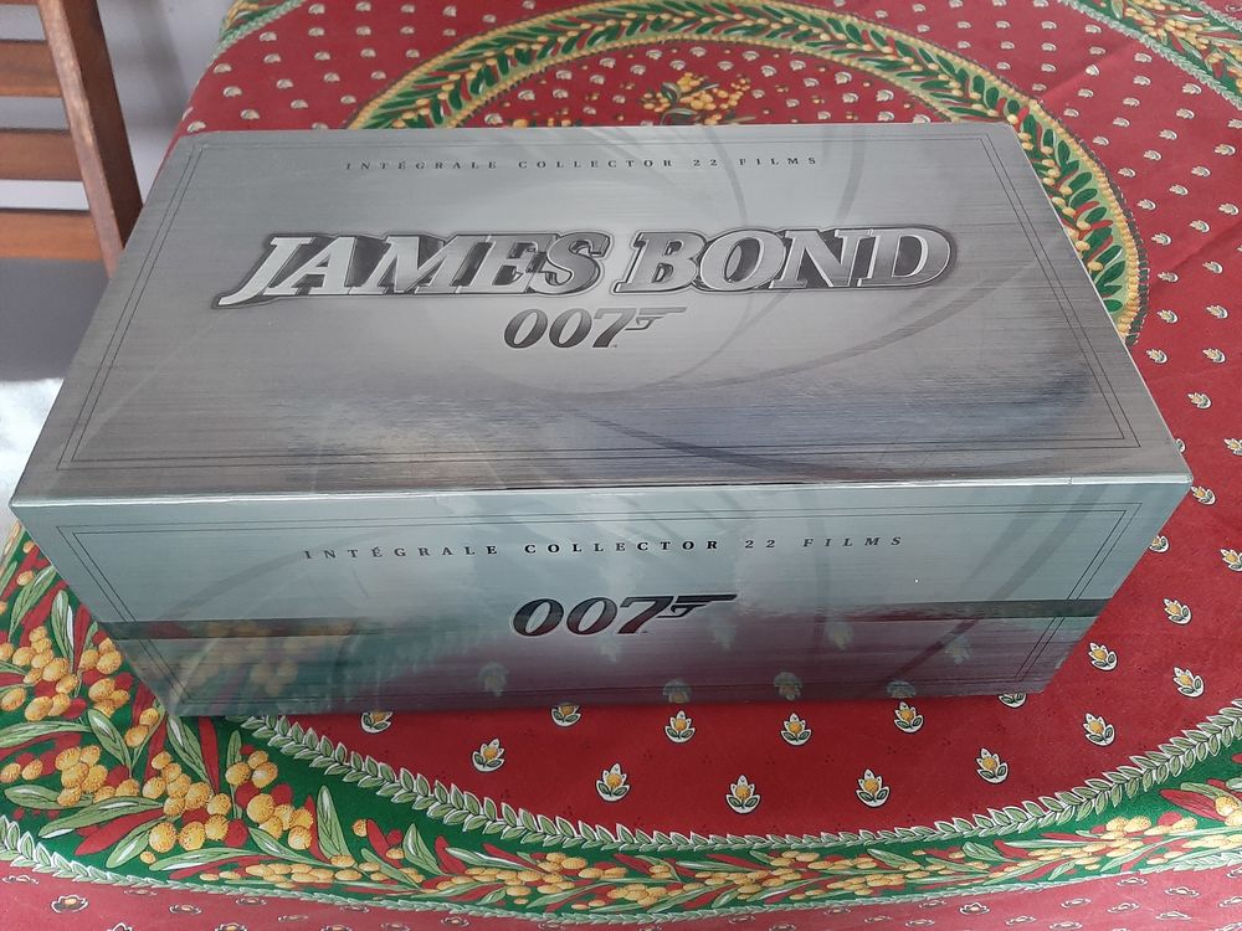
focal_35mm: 26
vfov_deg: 53.1
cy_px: 466
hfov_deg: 67.3
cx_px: 621
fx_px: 933
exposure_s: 1/25
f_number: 1.7
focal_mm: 3.93
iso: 320
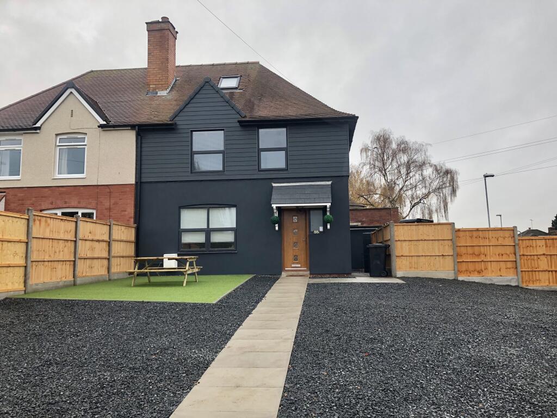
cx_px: 278
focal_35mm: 28
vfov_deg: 49.7
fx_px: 451
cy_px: 209
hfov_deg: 63.4
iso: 20
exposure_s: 1/196
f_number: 1.8
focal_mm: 4
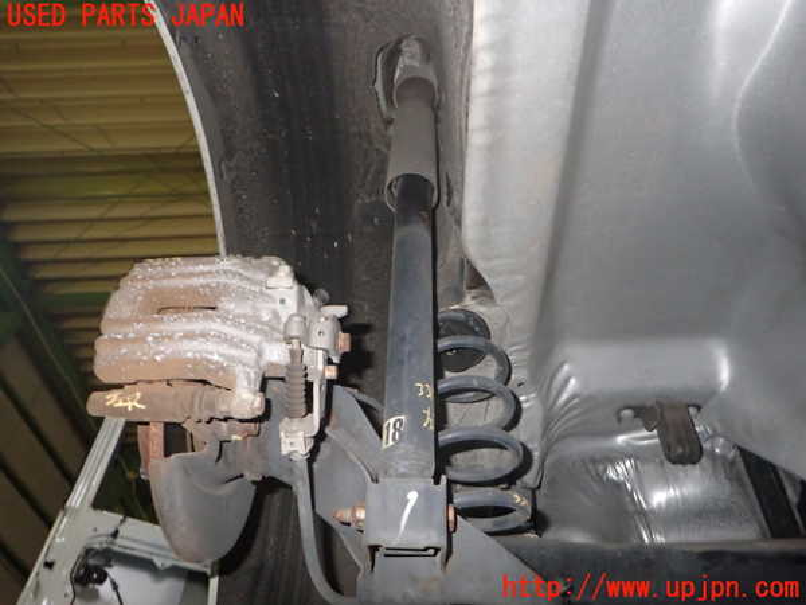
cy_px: 302
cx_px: 403
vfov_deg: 54.9
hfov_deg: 69.4
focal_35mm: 25
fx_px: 582
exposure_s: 1/30
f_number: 5.6
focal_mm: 4.5
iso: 800
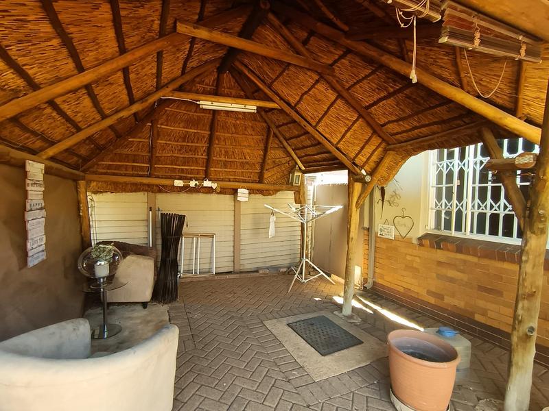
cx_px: 274
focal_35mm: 17
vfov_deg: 74.7
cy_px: 206
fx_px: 270
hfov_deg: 91.0
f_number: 2.2
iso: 300
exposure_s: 1/50
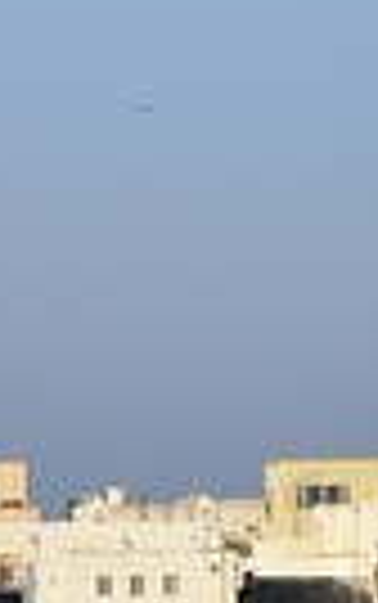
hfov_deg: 3.3
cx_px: -234
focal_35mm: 400
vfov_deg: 5.2
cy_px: 603
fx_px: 6579
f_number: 10
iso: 200
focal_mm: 125
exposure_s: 1/320
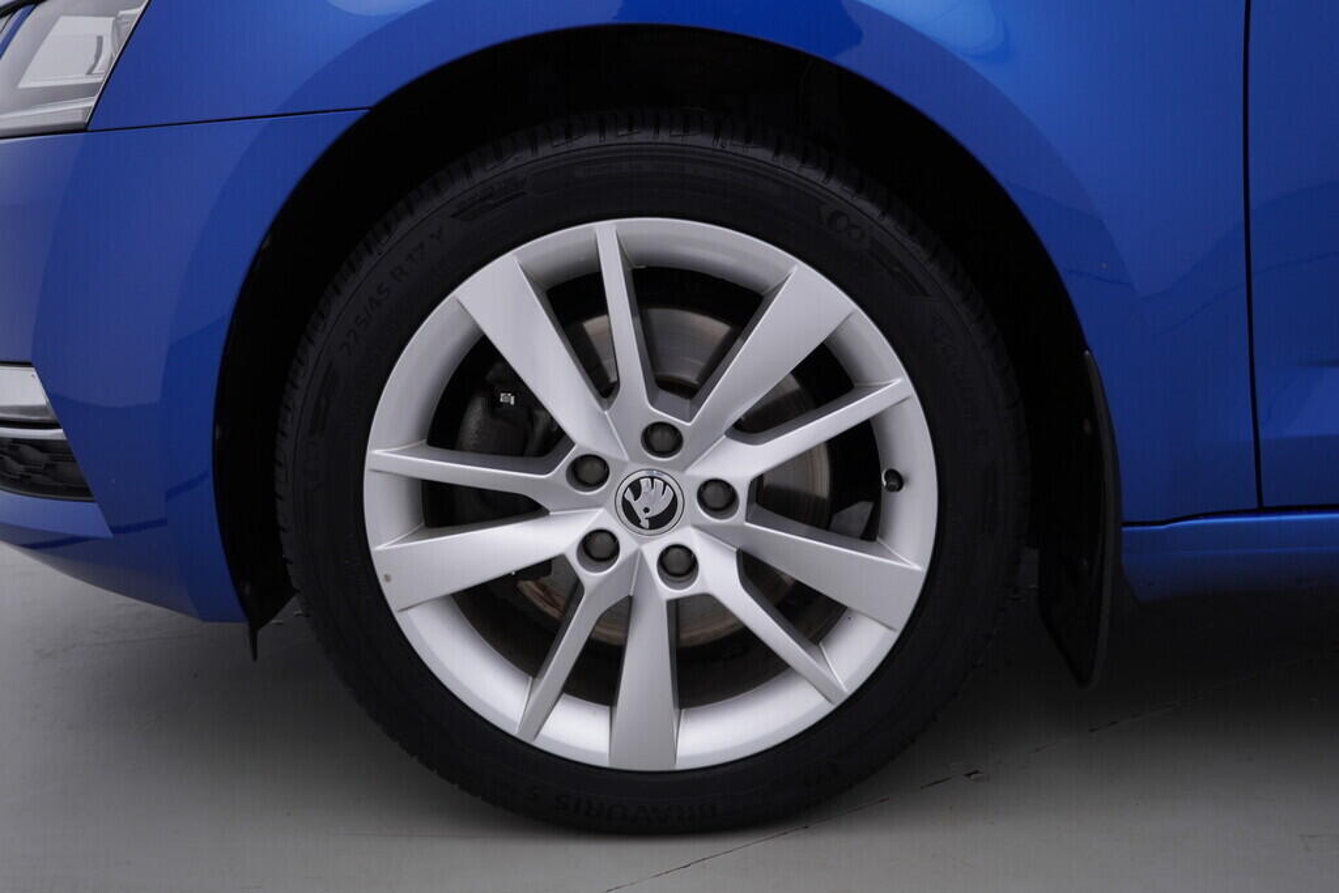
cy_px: 446
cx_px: 670
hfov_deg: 53.1
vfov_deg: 36.9
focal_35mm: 36
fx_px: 1339
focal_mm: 24
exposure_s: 1/80
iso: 125
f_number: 4.5
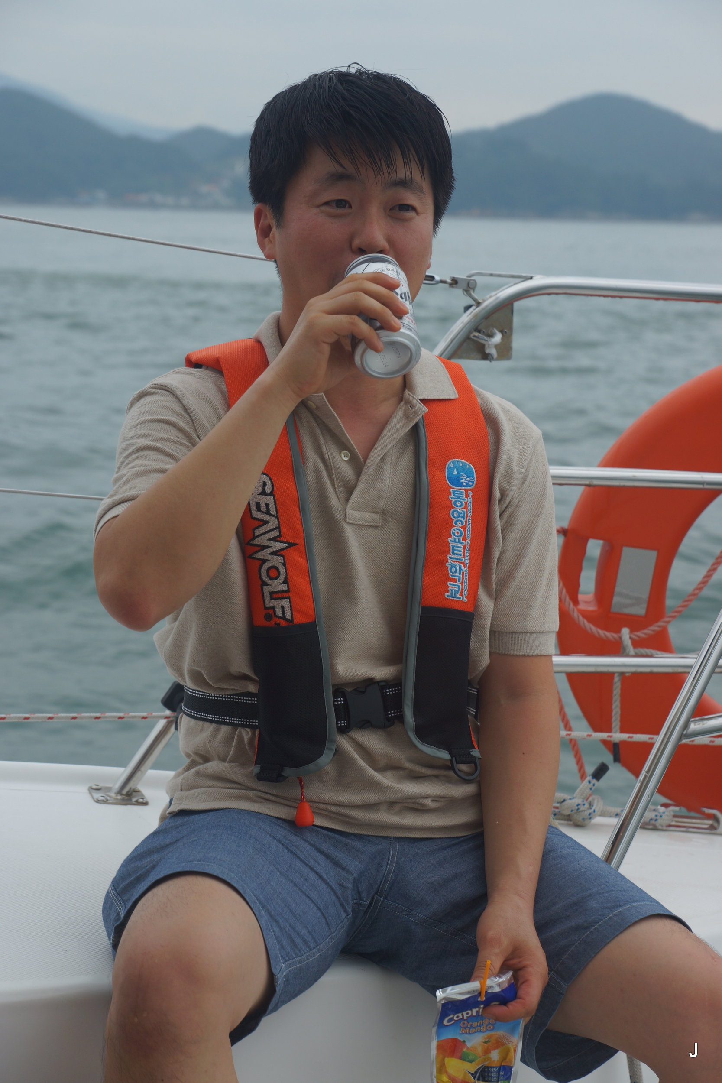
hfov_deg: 18.2
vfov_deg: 27.0
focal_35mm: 75
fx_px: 2256
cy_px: 542
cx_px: 361
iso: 100
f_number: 4.5
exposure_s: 1/500
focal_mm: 50
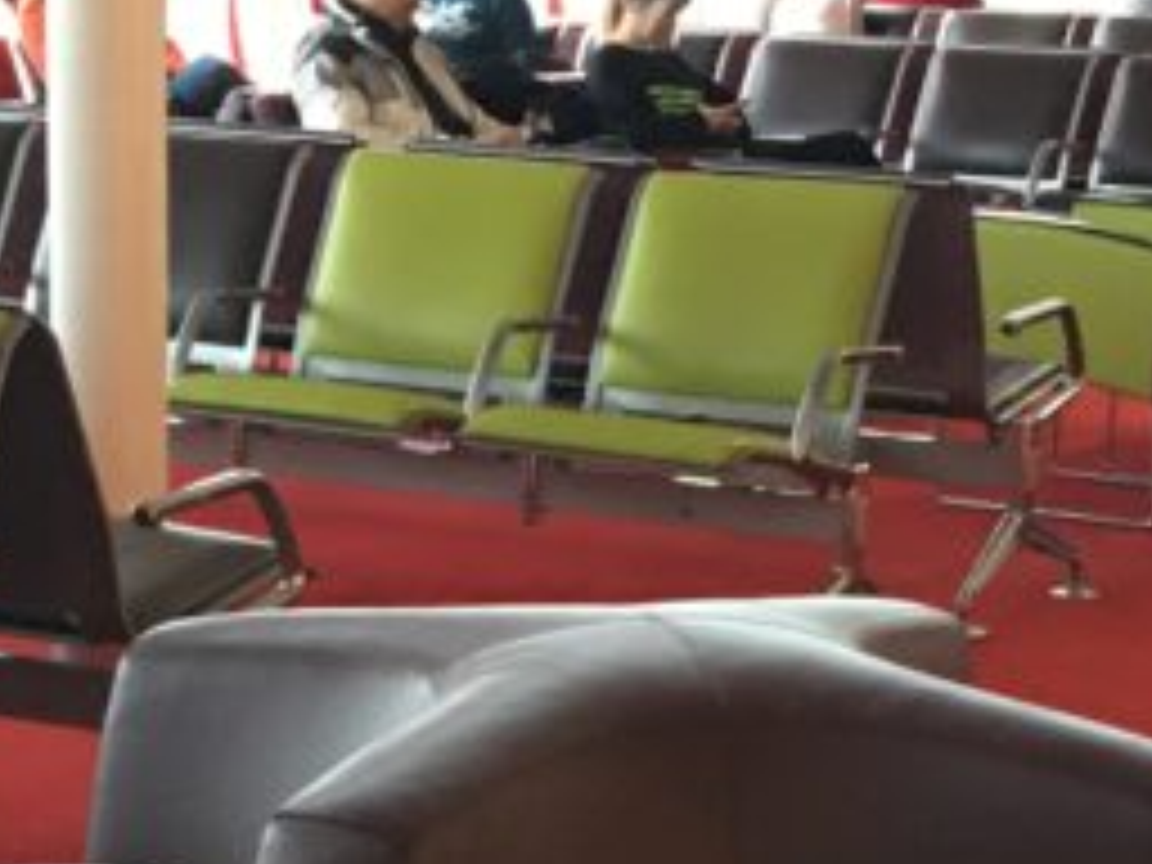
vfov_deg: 12.1
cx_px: 446
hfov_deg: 17.0
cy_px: 1354
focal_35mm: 116
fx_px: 3860
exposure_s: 1/17
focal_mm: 4.15
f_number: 2.2
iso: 100
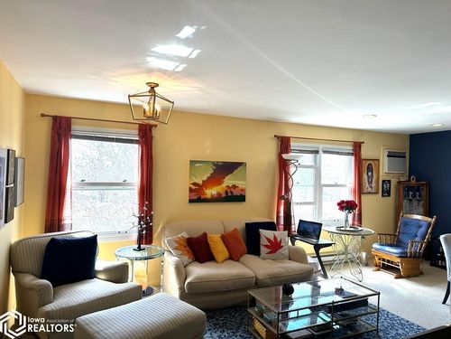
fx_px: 313
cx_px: 226
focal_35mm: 24
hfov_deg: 71.6
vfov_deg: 56.8
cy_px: 170
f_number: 1.78
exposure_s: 1/399
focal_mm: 6.86
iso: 80
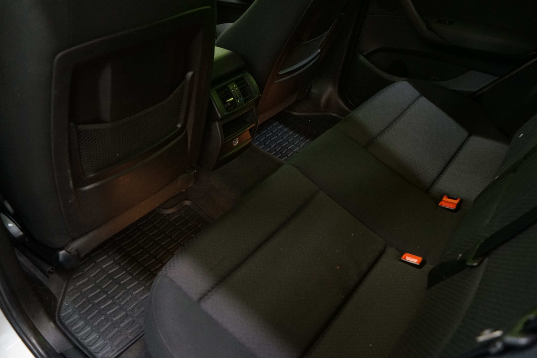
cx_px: 268
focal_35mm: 33
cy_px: 179
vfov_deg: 40.0
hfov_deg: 57.2
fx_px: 492
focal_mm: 33
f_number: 5
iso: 2000
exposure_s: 1/20
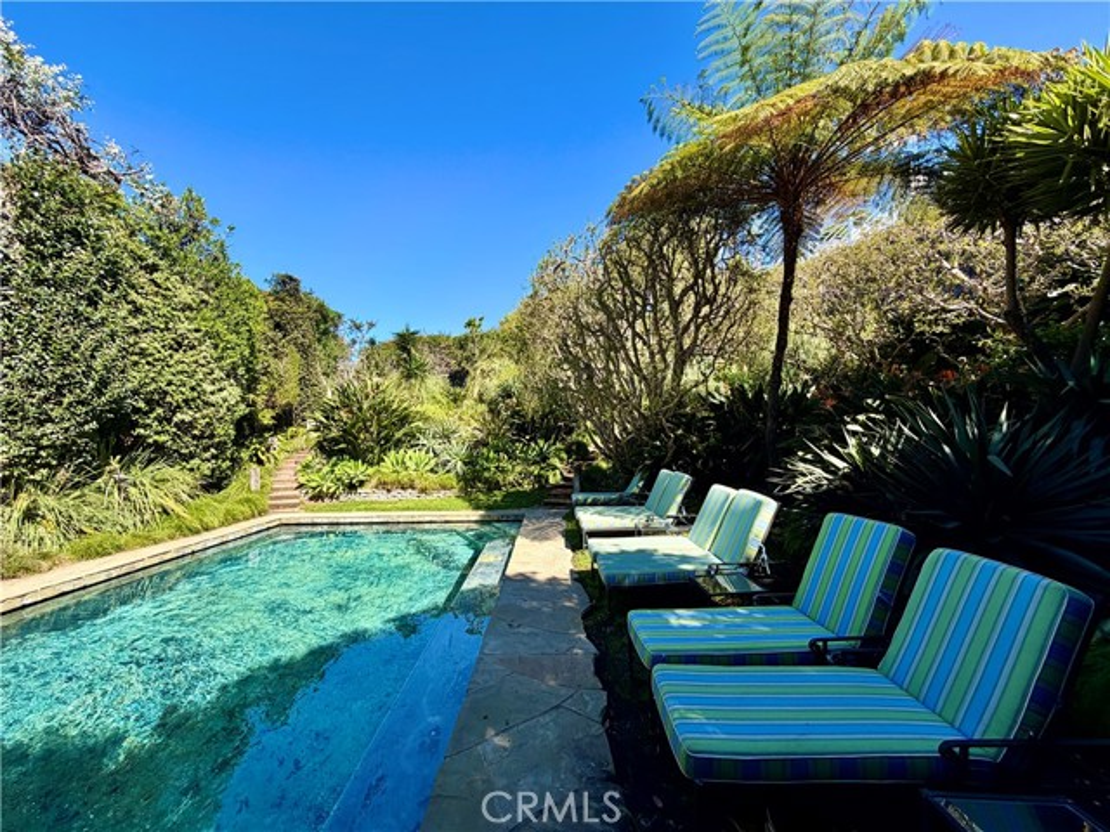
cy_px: 416
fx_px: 449
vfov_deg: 85.7
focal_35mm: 14
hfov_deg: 102.1
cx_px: 555
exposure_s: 1/554
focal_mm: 2.22
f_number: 2.2
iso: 40
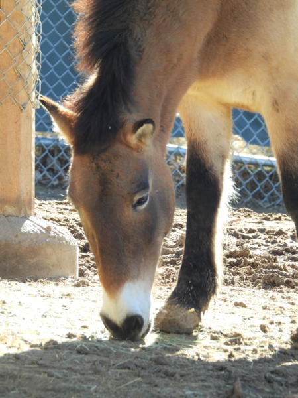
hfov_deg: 2.0
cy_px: 199
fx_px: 8609
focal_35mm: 750
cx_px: 149
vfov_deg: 2.6
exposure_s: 1/60
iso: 100
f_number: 5.6
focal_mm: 135
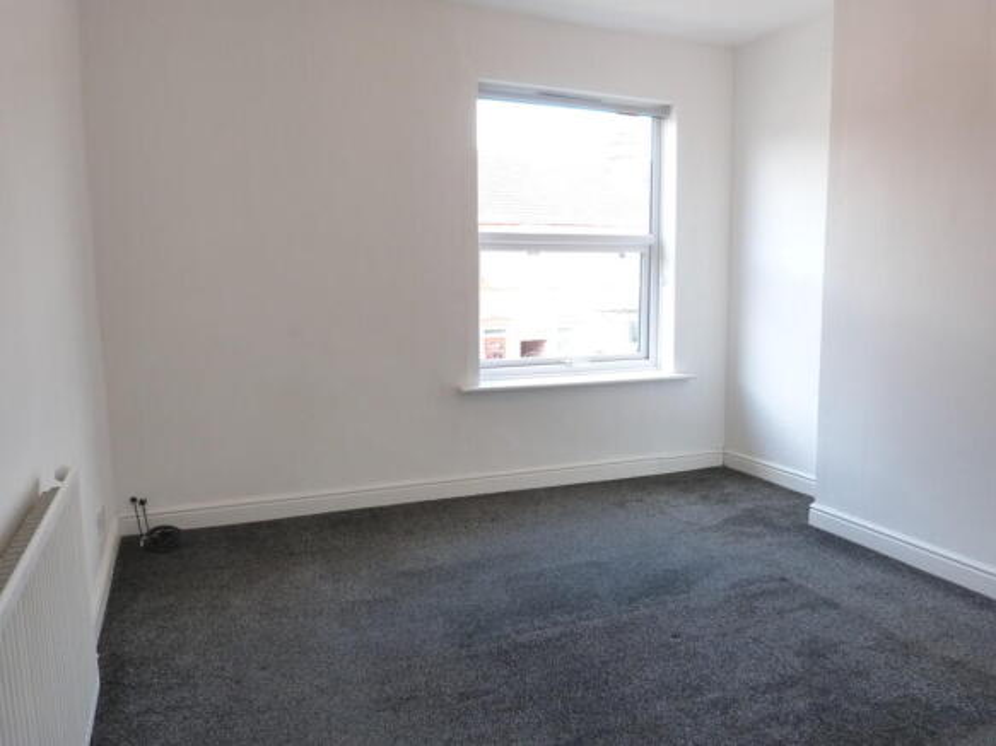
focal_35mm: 25
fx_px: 719
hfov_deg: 69.4
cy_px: 373
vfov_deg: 54.9
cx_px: 498
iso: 250
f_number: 2.8
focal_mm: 4.5
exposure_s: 1/60
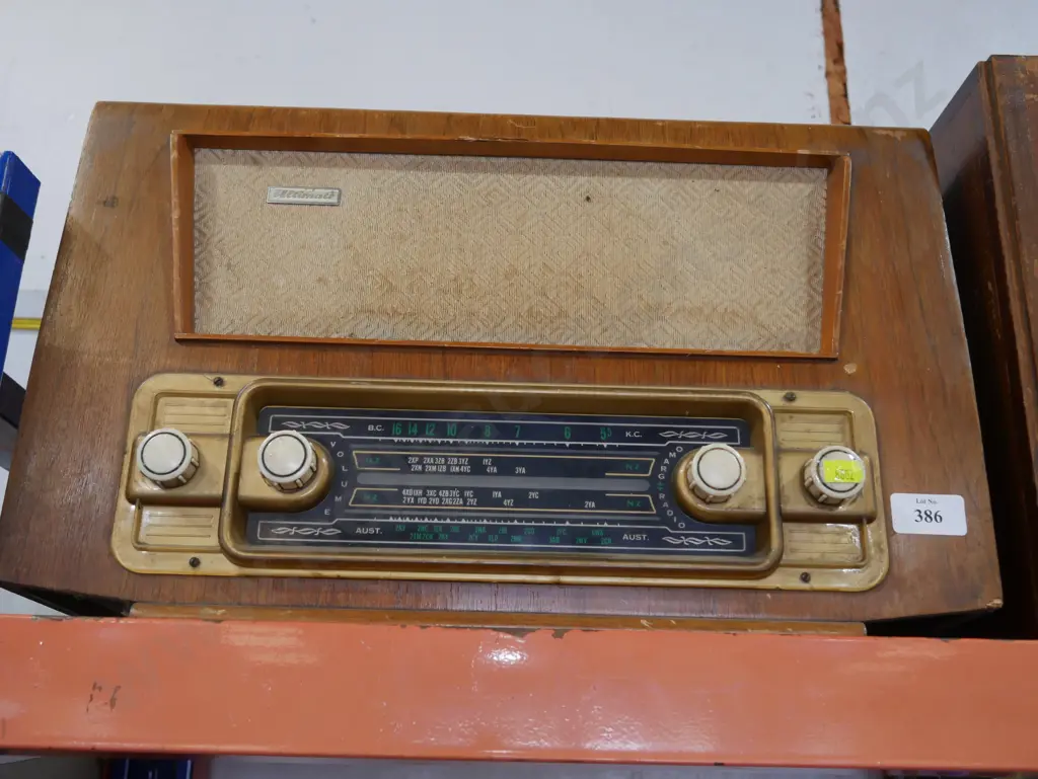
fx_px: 1080
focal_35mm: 36
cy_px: 390
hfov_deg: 51.3
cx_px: 519
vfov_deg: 39.7
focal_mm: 18
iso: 640
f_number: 4
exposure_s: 1/60
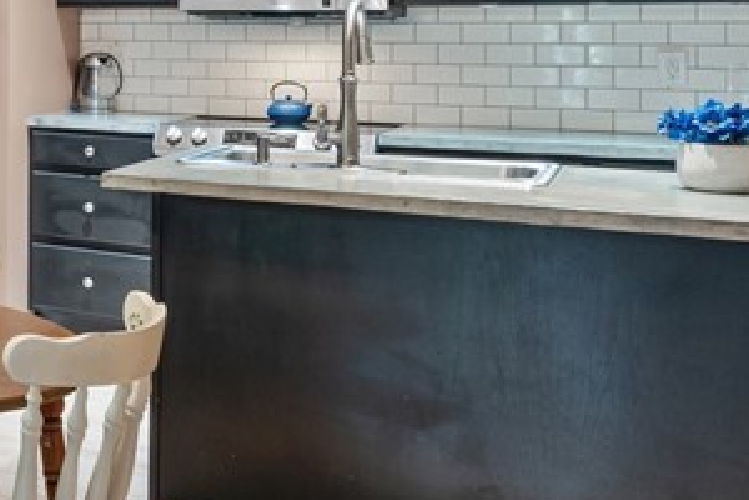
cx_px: -384
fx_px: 1207
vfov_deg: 22.9
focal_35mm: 58
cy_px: 60
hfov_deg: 25.5
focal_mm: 16
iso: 200
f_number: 9
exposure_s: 1/1.67
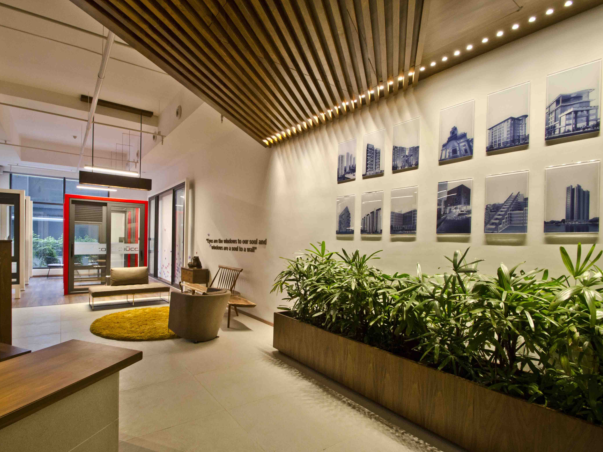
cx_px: 269
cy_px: 231
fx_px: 296
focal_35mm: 17
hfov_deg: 90.7
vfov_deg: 74.7
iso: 320
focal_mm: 10
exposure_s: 1/10
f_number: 8
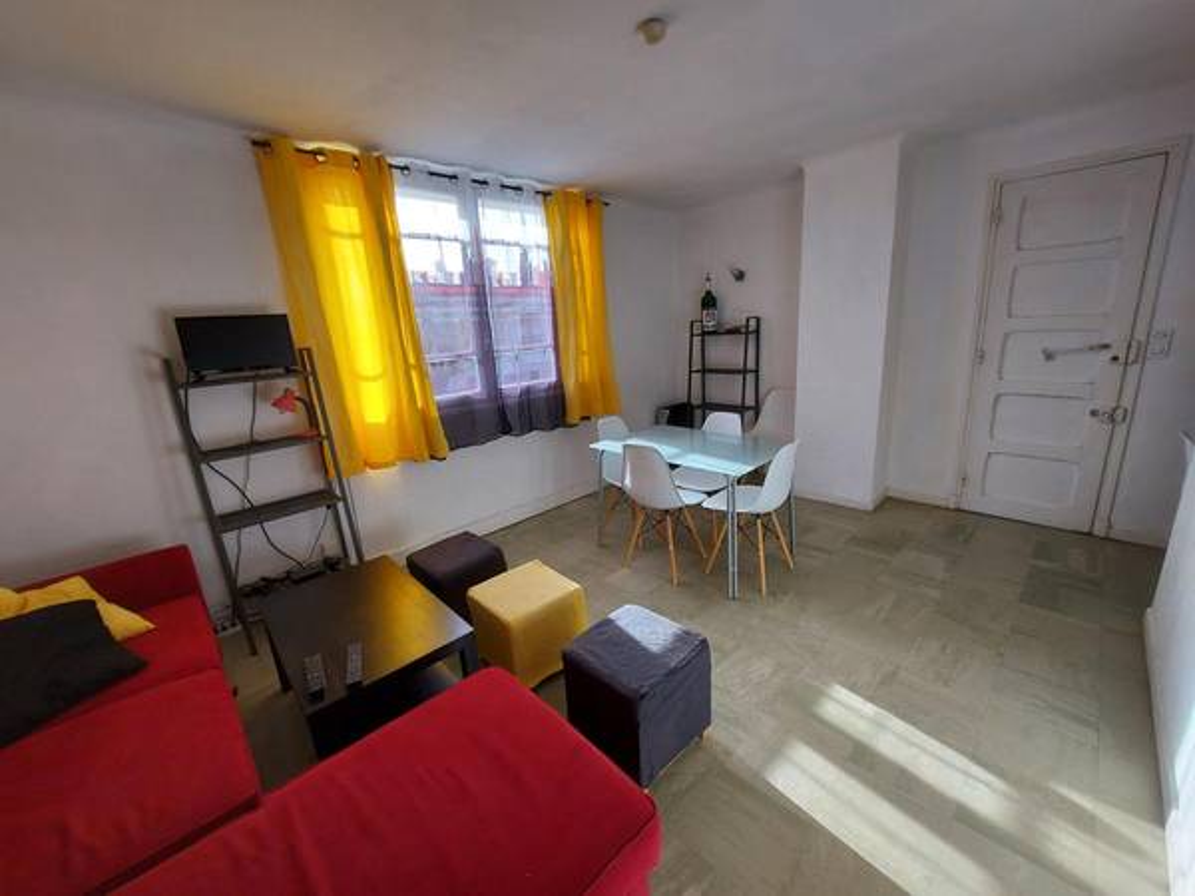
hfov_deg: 106.2
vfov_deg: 89.9
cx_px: 598
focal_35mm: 13
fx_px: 449
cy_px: 448
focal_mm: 1.74
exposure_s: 1/154
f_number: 2.2
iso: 50
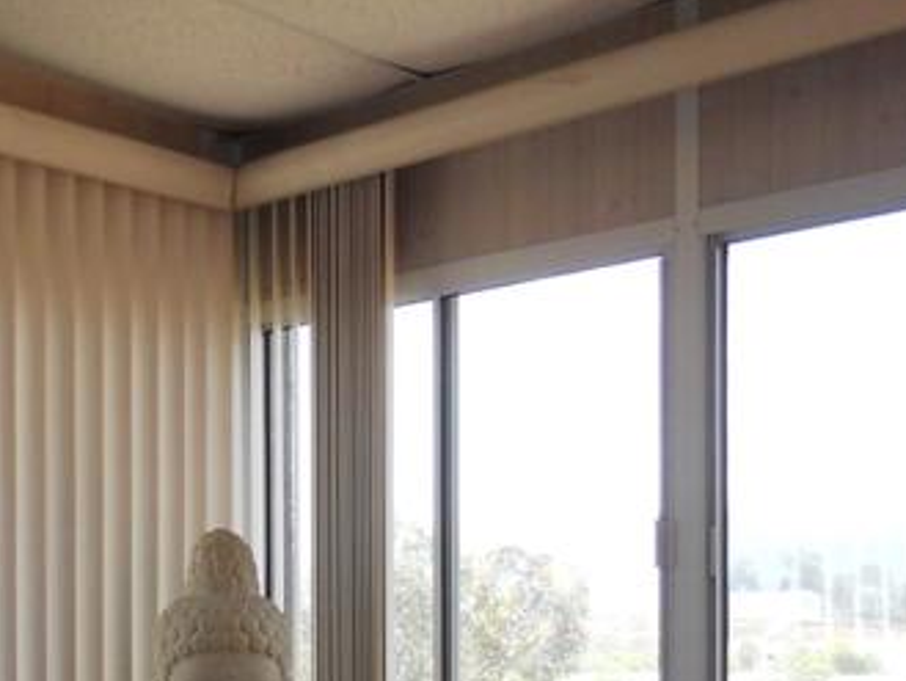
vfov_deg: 17.0
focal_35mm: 84
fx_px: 2199
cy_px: 742
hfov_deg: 23.1
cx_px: 240
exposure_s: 1/100
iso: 80
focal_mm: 4.9
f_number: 3.2
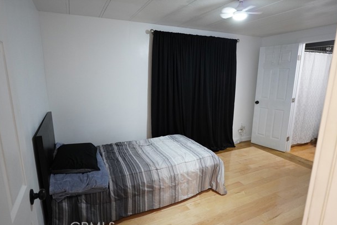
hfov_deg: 82.5
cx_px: 164
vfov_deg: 60.7
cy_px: 117
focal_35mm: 21
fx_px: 192
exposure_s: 1/160
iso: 1600
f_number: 3.2
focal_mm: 13
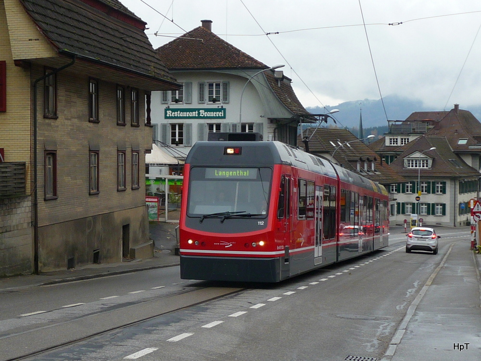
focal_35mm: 43
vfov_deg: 33.6
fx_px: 597
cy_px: 180
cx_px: 240
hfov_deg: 43.9
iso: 100
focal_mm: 7.1
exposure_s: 1/125
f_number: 4
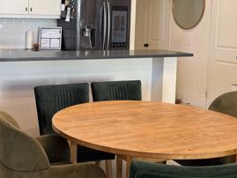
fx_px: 390
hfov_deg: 33.4
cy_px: 56
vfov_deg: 25.5
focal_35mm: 57
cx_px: 72
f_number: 1.78
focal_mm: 6.76
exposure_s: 1/60
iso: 160
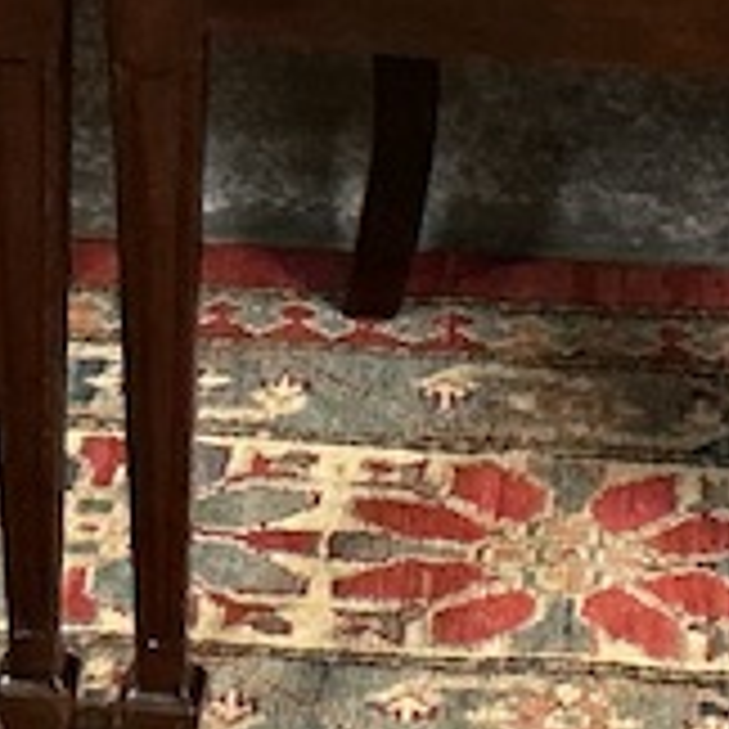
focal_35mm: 202
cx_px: 212
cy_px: -162
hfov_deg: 8.7
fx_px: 4813
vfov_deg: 8.6
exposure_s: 1/50
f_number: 1.8
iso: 250
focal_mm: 3
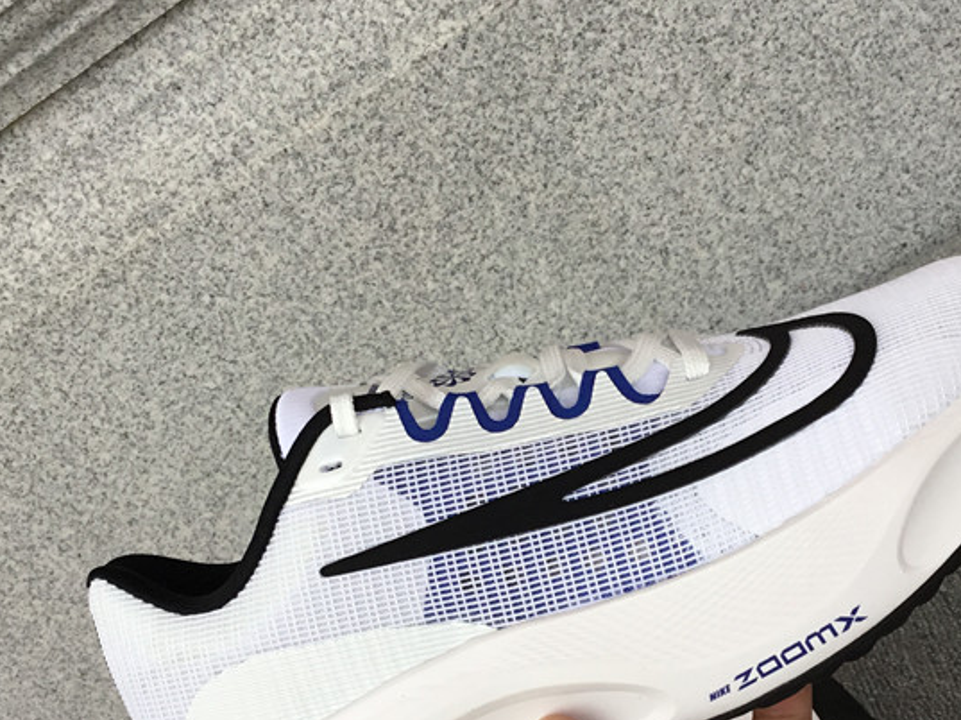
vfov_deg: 27.8
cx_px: 542
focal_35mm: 52
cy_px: 504
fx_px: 1443
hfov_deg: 36.8
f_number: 2.4
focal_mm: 3.3
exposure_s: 1/100
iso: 40
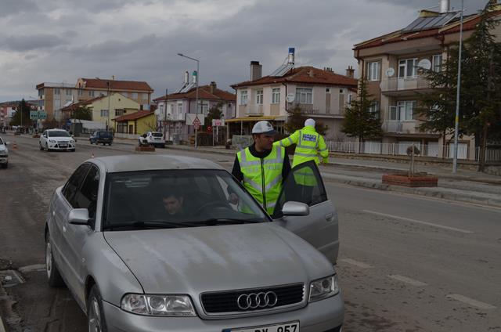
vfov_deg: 28.0
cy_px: 166
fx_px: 667
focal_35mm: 48
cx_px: 250
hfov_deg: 41.2
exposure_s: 1/250
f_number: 8
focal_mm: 32
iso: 125
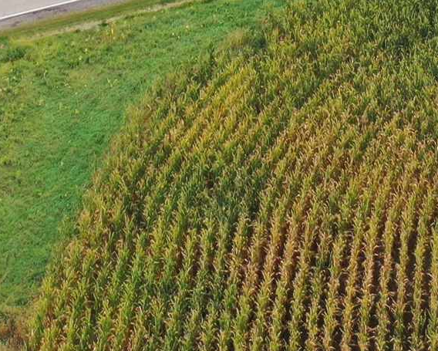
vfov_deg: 9.8
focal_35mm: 142
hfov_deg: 13.5
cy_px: -433
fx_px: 1842
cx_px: 342
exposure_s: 1/640
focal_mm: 10.26
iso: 100
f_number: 2.8
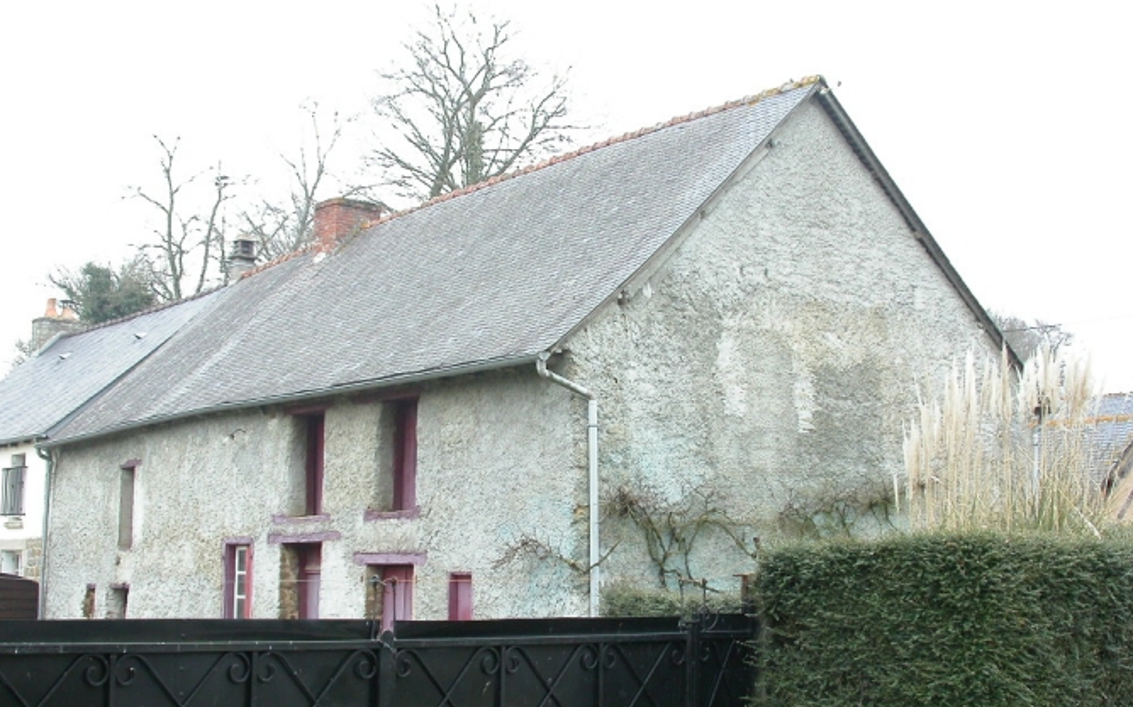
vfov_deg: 24.8
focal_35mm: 52
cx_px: 570
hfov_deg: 38.9
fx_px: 1605
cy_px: 393
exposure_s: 1/77
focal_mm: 10
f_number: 4.1
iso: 100
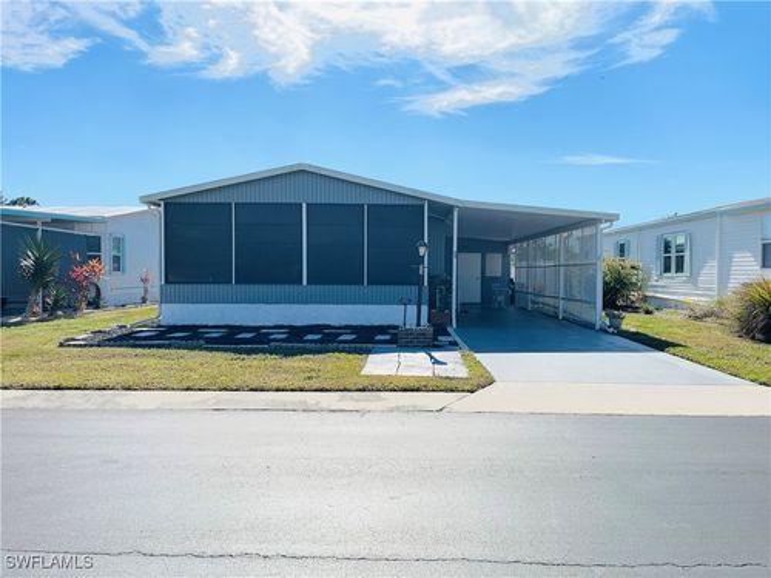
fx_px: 579
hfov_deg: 67.3
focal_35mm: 26
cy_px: 289
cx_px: 386
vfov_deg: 53.1
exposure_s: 1/6173
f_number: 1.6
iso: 50
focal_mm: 5.1
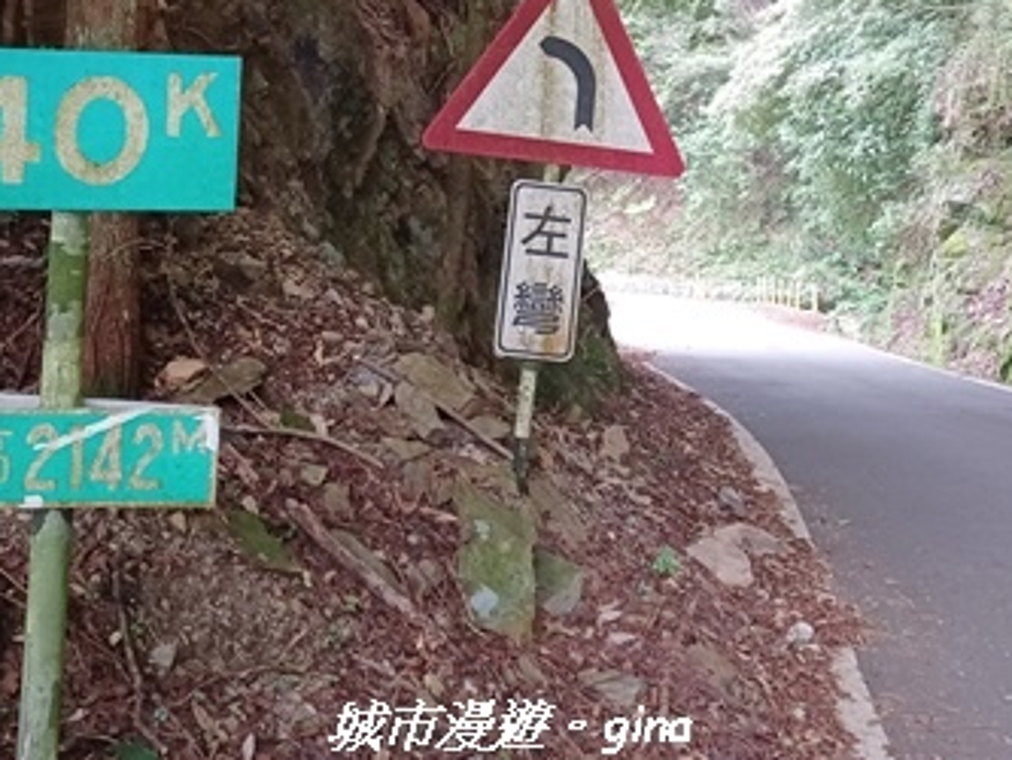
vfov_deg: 30.8
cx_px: 511
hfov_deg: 42.1
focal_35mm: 45
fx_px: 1316
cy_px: 79
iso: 400
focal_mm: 4.6
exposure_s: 1/24
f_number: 1.8
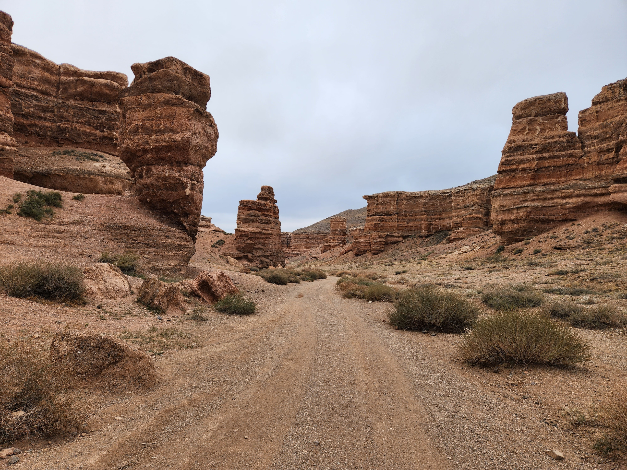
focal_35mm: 23
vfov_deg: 58.9
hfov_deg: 73.9
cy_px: 235
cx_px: 314
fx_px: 417
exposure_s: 1/370
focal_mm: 5.4
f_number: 1.8
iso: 20
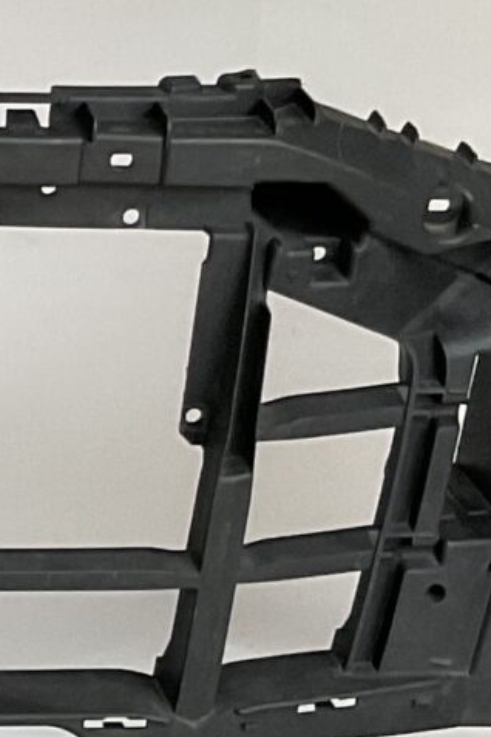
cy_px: 358
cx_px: -689
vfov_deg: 12.7
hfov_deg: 7.9
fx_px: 3314
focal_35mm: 162
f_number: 1.8
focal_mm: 3
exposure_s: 1/50
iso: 80
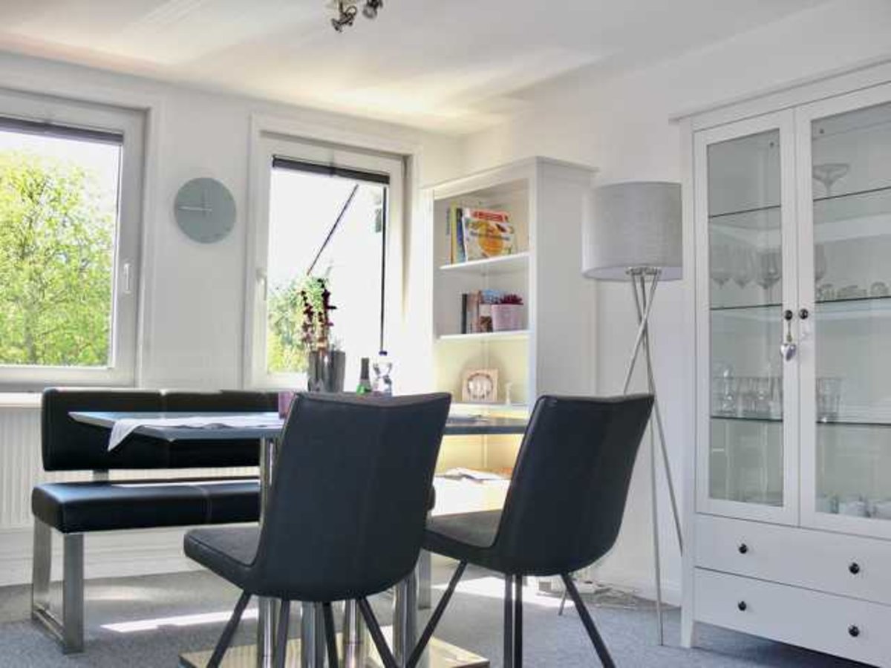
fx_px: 952
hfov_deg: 50.1
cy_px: 334
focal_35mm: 37
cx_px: 446
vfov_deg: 38.7
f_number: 3.6
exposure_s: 1/60
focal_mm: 7.8
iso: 80
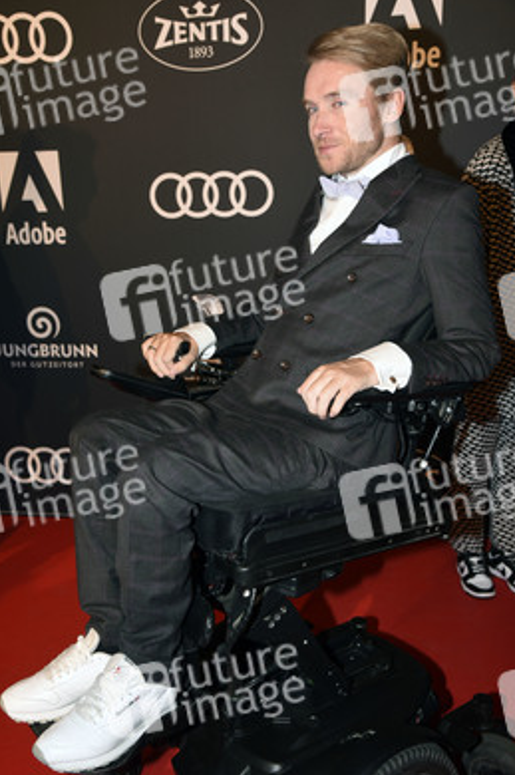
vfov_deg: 49.6
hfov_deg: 34.1
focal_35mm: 39
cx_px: 260
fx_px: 839
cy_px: 393
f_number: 6.3
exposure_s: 1/100
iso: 1000
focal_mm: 38
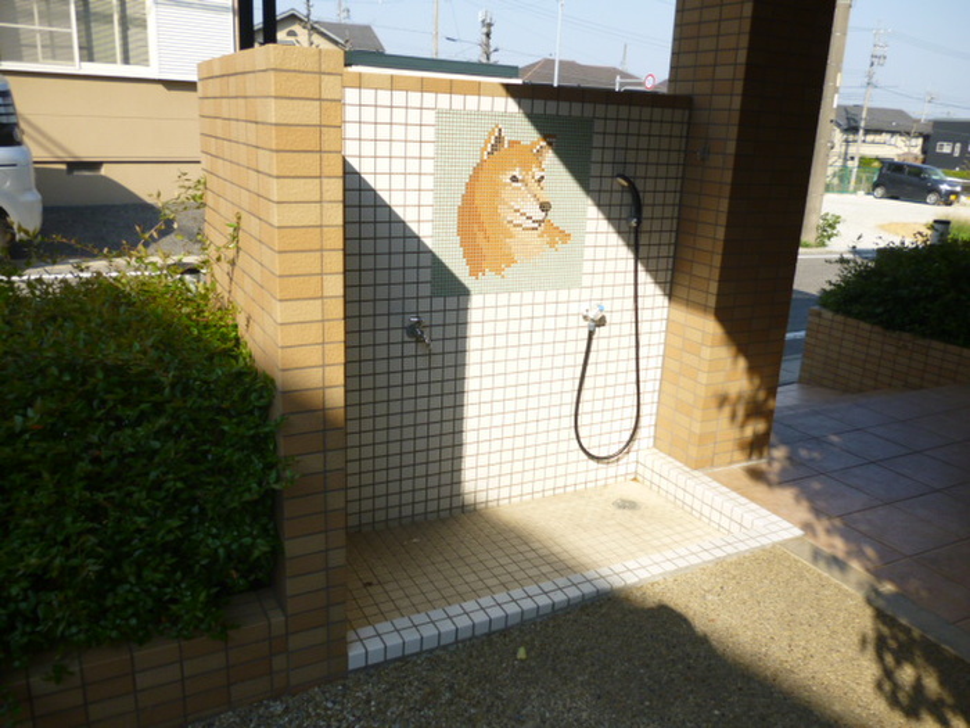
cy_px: 364
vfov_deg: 49.7
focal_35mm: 28
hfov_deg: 63.4
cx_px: 485
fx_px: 785
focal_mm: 5
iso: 100
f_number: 9
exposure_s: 1/80
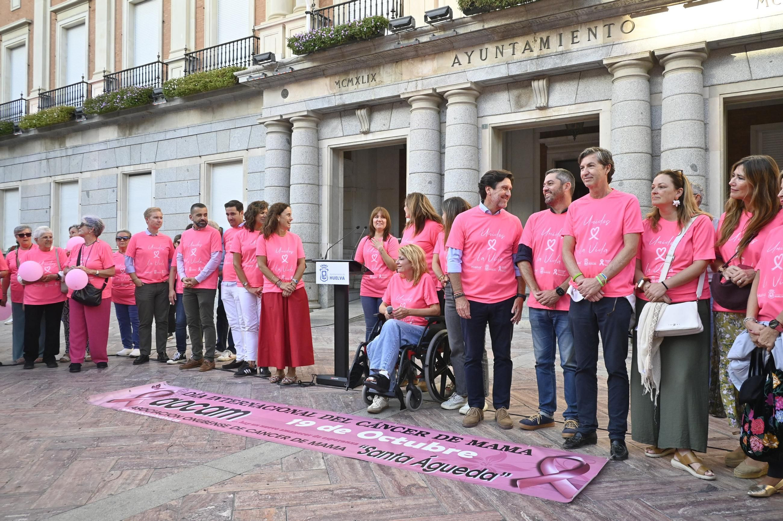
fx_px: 636
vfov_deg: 44.6
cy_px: 260
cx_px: 392
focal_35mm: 29
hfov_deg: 63.2
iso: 1250
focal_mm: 19.5
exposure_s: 1/500
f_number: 6.3
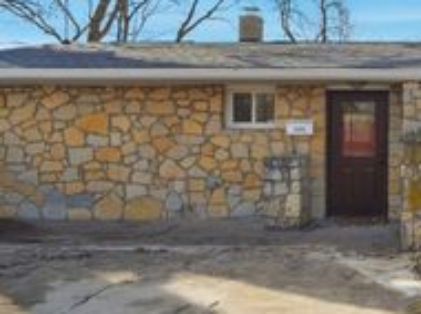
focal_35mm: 38
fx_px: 462
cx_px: 412
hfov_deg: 42.9
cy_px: 121
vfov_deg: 37.4
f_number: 8
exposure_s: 1/250
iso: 100
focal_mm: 10
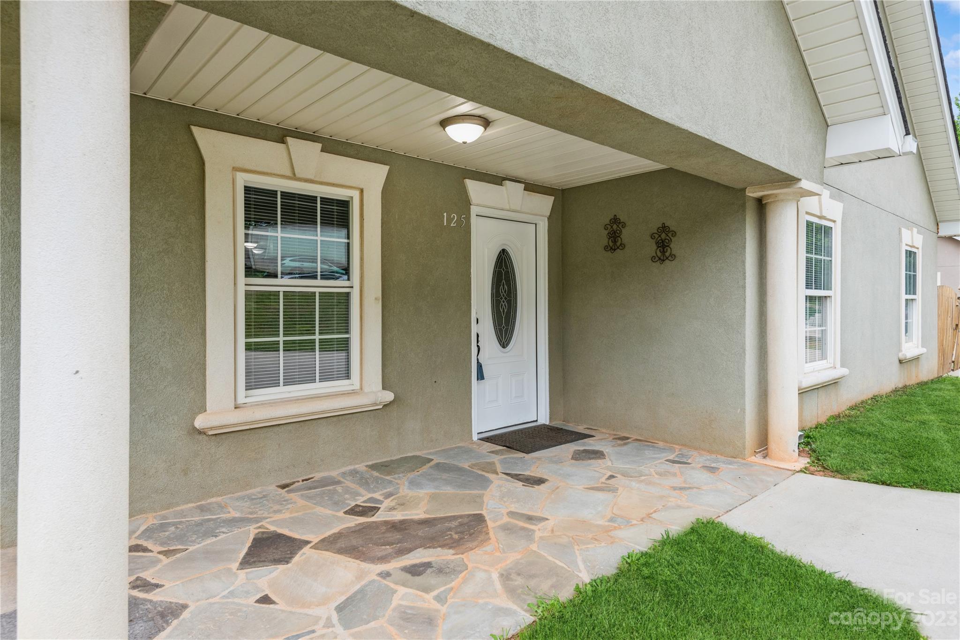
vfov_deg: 61.9
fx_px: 533
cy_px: 320
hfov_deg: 84.0
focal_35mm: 20
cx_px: 480
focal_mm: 20
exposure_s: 1/60
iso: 250
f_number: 7.1
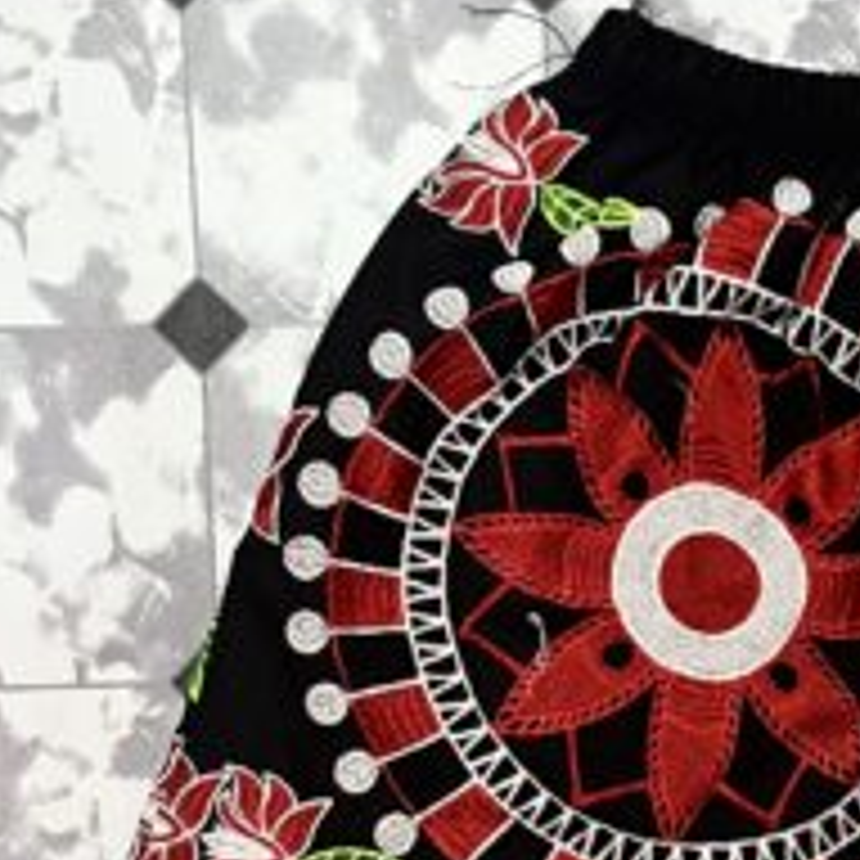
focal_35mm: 69
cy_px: 795
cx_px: 923
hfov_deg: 23.6
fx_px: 1939
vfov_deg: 24.2
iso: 250
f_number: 1.6
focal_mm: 5.1
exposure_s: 1/50
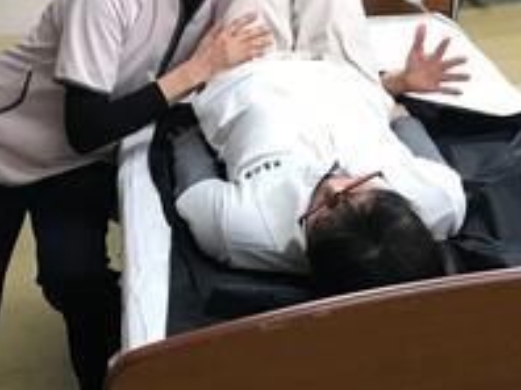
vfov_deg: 17.3
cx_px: 347
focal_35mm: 85
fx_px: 1278
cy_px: 190
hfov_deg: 22.9
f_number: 1.8
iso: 40
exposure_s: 1/30
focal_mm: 3.99
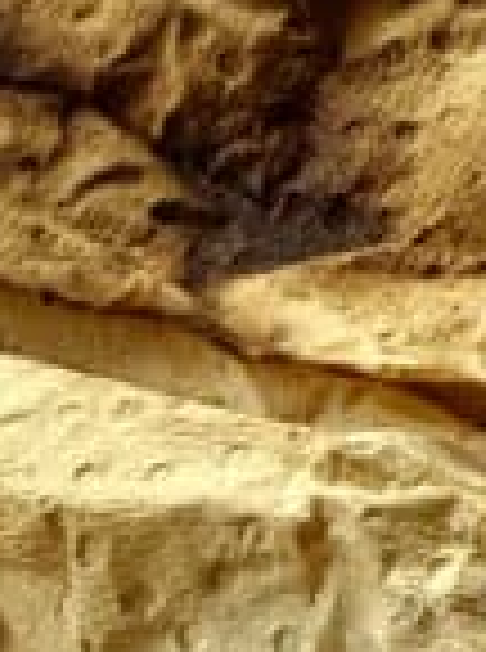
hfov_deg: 8.5
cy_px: 1061
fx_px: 3197
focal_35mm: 170
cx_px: 706
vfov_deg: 11.1
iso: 200
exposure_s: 1/99
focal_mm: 2.22
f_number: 2.2
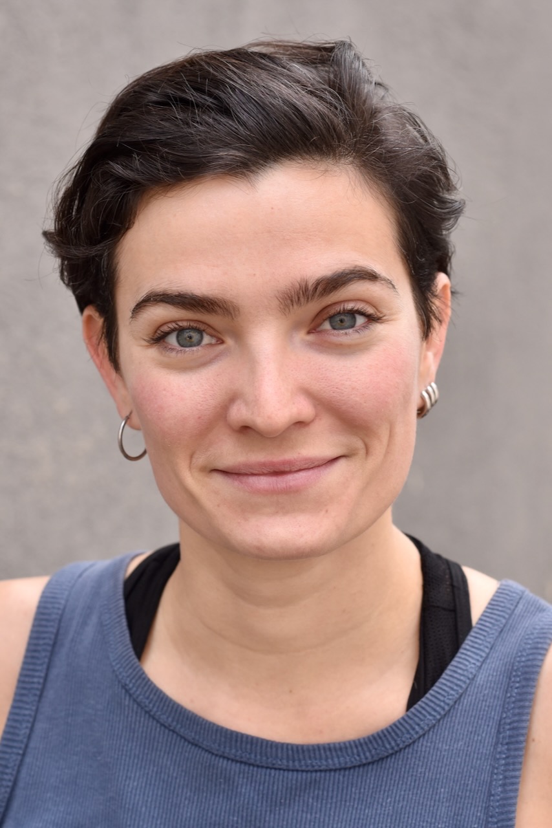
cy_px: 414
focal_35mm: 85
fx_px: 1954
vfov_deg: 23.9
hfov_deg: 16.1
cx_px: 276
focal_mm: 85
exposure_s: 1/400
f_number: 5.6
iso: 400
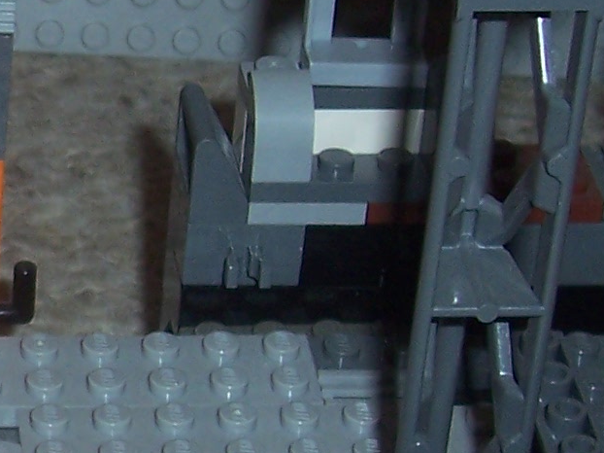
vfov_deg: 8.6
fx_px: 3017
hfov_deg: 10.9
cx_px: -370
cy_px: 256
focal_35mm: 173
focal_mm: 7
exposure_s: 1/60
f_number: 3
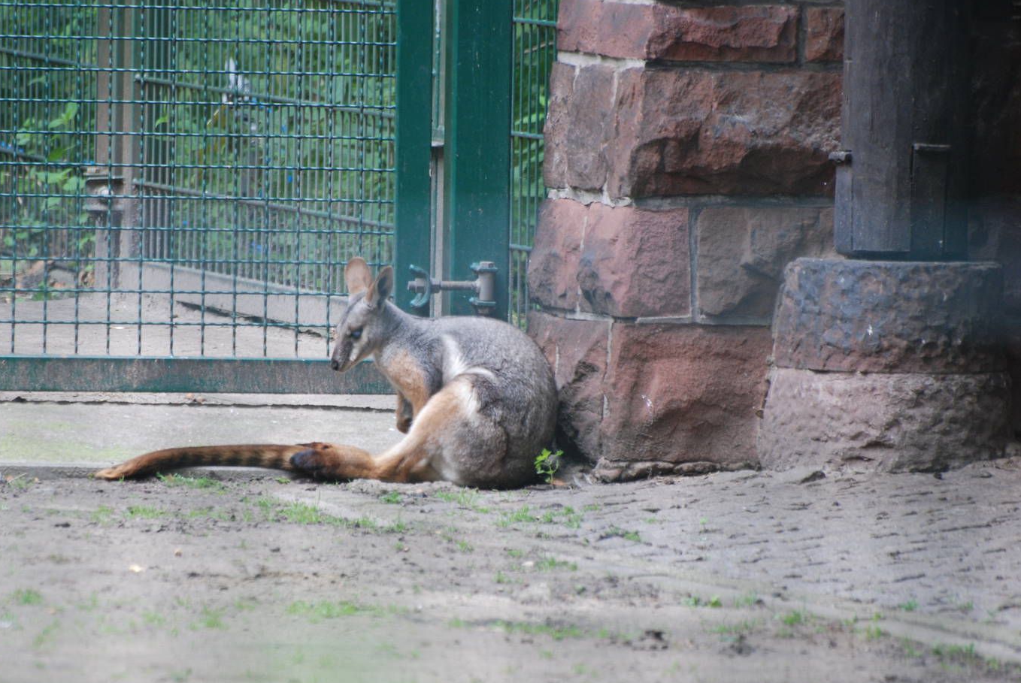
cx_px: 447
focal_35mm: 530
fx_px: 15049
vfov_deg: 2.6
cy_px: 359
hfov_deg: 3.9
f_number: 5.6
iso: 400
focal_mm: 300
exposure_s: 1/50
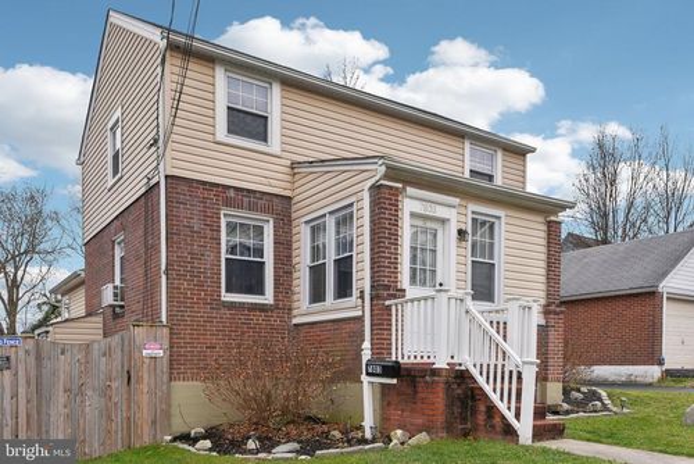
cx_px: 347
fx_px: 559
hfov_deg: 63.6
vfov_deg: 45.0
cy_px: 232
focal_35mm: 29
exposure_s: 1/400
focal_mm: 29
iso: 400
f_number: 8
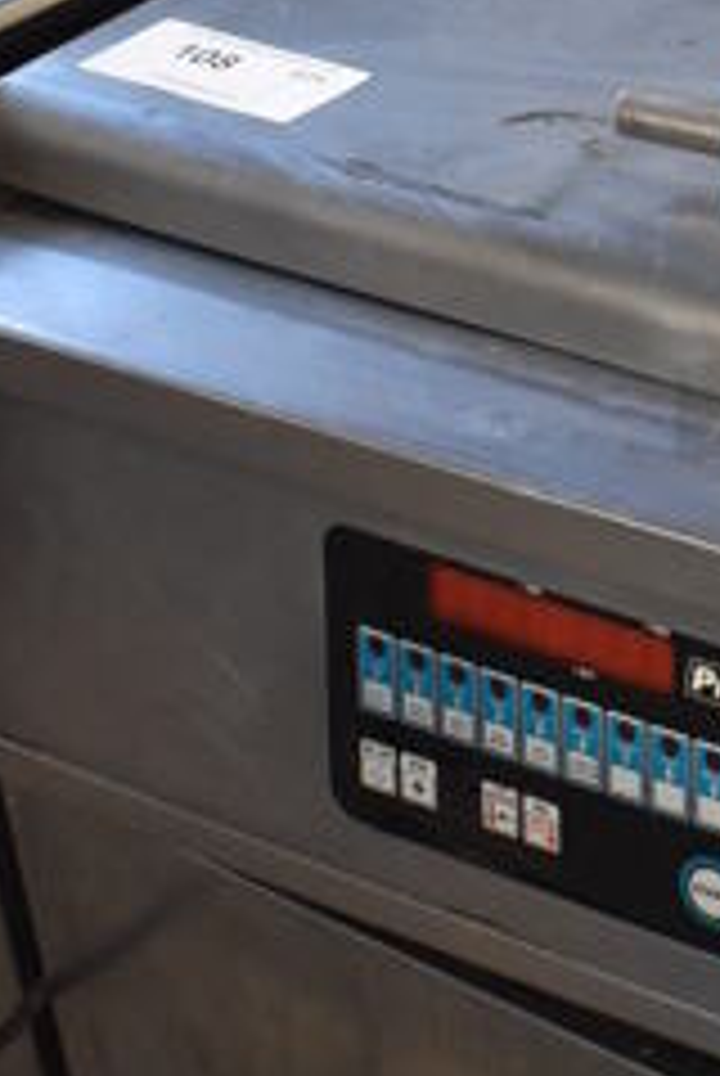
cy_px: 223
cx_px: 1179
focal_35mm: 103
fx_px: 3081
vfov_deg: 19.6
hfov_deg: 12.5
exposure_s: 1/125
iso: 2000
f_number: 3.5
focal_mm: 18
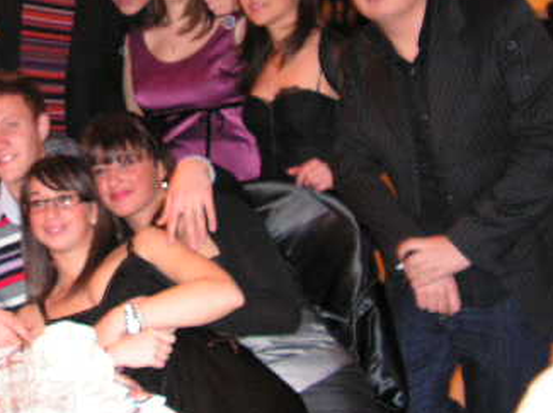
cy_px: 68
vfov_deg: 20.4
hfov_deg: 26.6
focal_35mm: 71
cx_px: 71
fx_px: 1133
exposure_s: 1/40
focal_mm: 6
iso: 200
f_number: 3.2
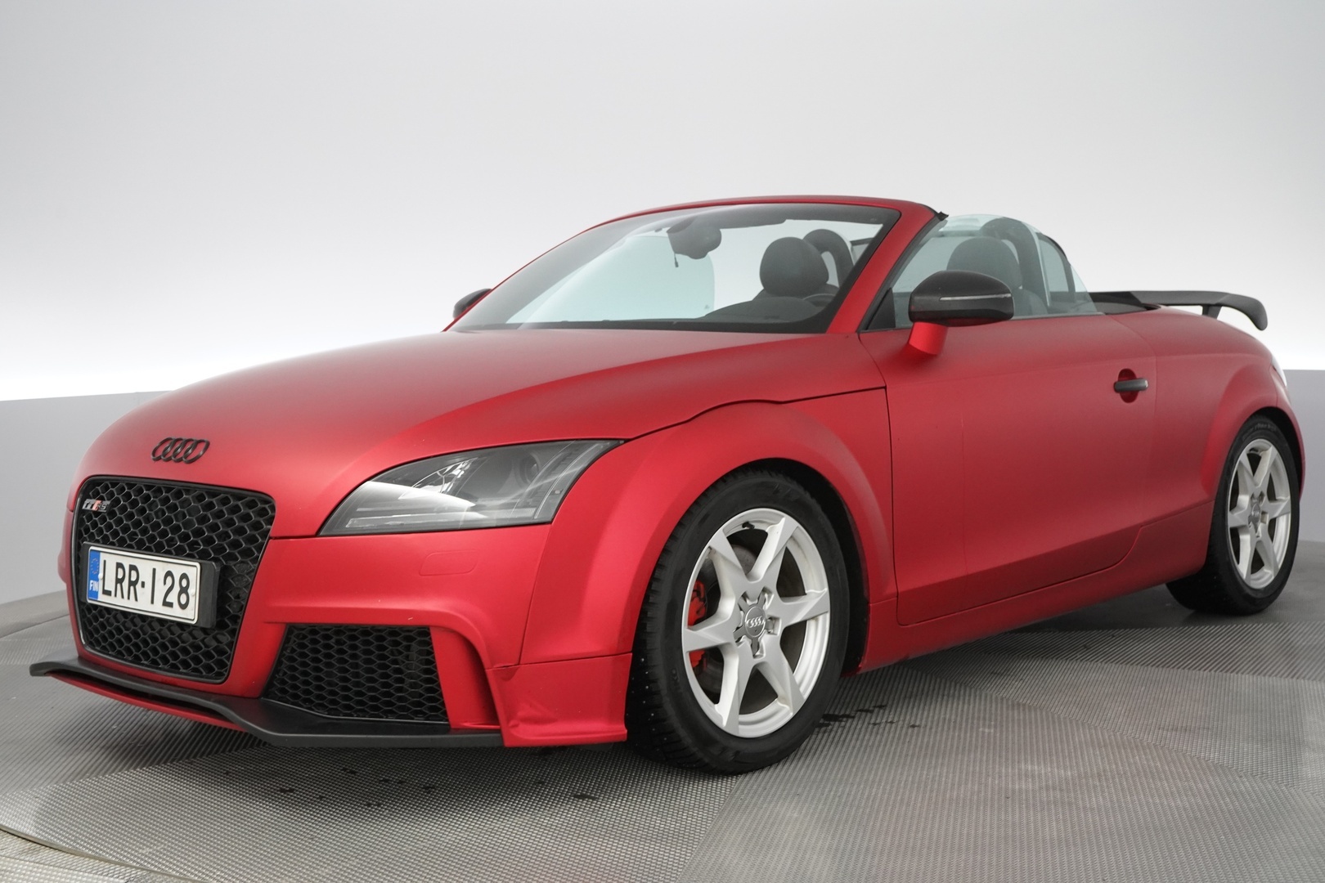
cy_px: 442
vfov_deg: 31.2
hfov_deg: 45.4
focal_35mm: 43
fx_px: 1583
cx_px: 662
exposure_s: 1/60
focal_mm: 43
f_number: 7.1
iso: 4000
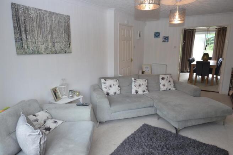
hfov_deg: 73.8
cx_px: 116
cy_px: 78
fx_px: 155
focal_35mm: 24
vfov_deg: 53.0
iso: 400
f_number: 8
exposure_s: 1/25
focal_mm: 16
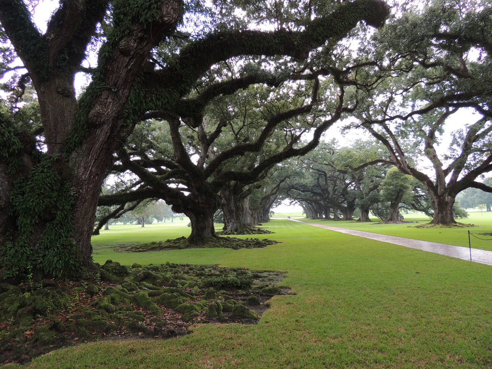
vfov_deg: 56.8
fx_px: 341
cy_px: 184
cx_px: 246
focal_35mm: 24
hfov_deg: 71.6
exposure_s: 1/80
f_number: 3
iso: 100
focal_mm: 4.3
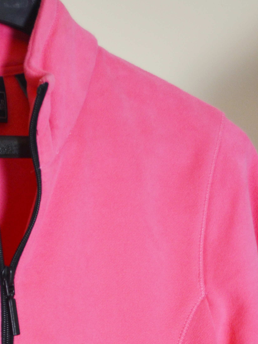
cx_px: -6
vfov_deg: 16.7
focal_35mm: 111
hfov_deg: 13.1
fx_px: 1103
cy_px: 449
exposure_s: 1/80
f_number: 4.5
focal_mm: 28
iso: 400
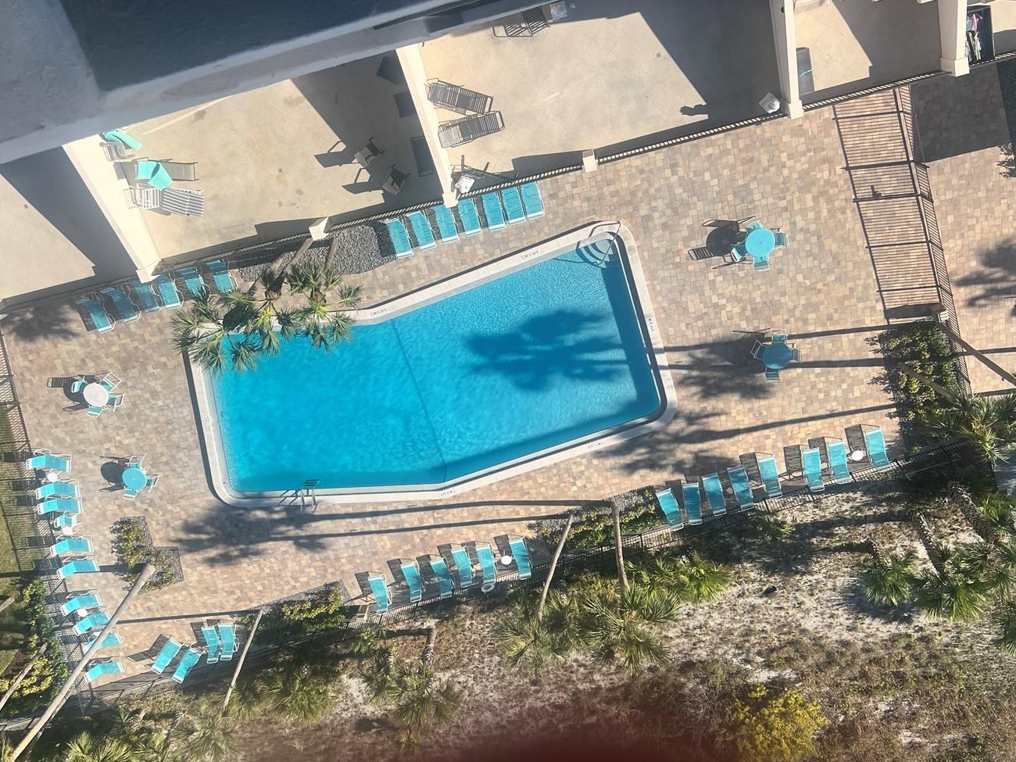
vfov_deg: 44.1
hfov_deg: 56.8
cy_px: 424
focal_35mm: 32
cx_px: 493
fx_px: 939
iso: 50
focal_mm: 5.7
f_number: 1.5
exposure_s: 1/4630
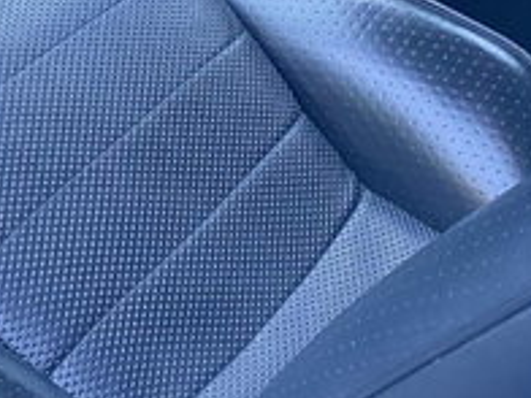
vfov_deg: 13.5
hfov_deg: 19.1
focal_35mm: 102
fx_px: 1565
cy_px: -222
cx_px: 133
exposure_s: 1/60
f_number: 1.8
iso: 200
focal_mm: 4.25
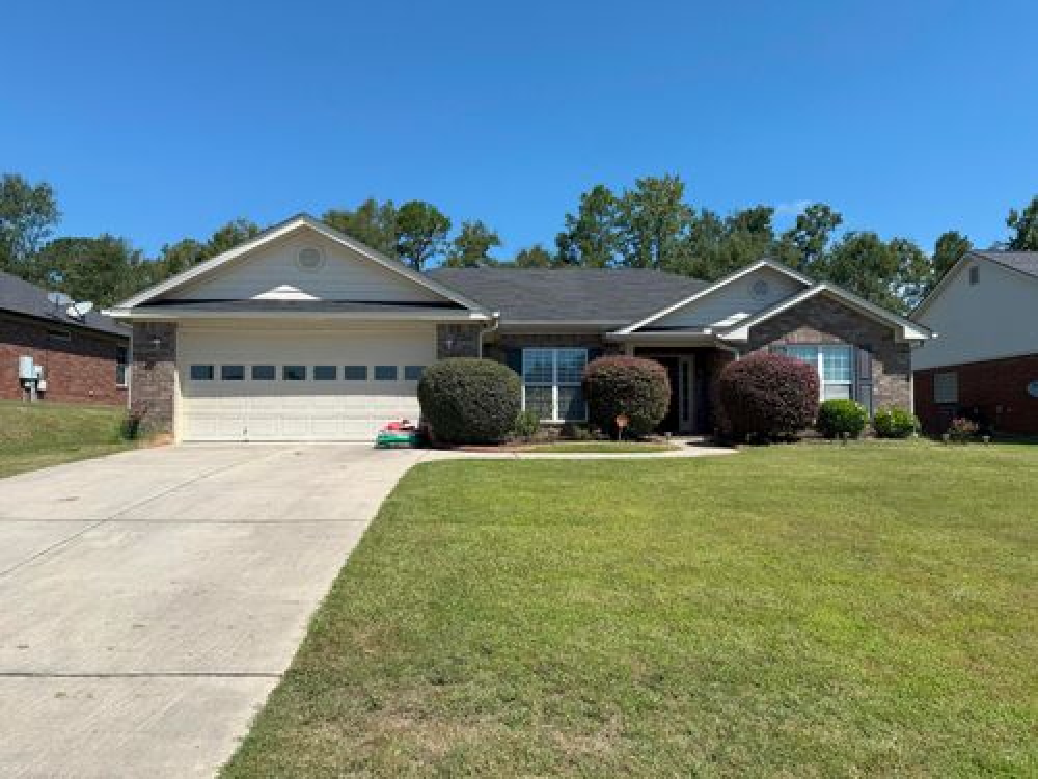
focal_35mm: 24
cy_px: 390
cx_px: 519
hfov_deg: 71.6
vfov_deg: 56.8
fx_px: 720
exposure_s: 1/4975
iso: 80
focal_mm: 6.76
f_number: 1.78
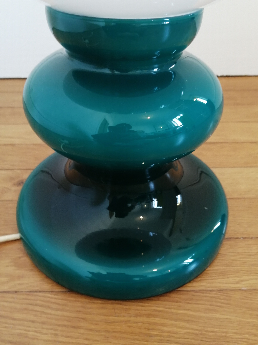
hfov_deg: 46.8
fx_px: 298
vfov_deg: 60.0
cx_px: 129
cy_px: 172
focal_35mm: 30
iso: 200
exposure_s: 1/33.3
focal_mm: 3.96
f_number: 1.8
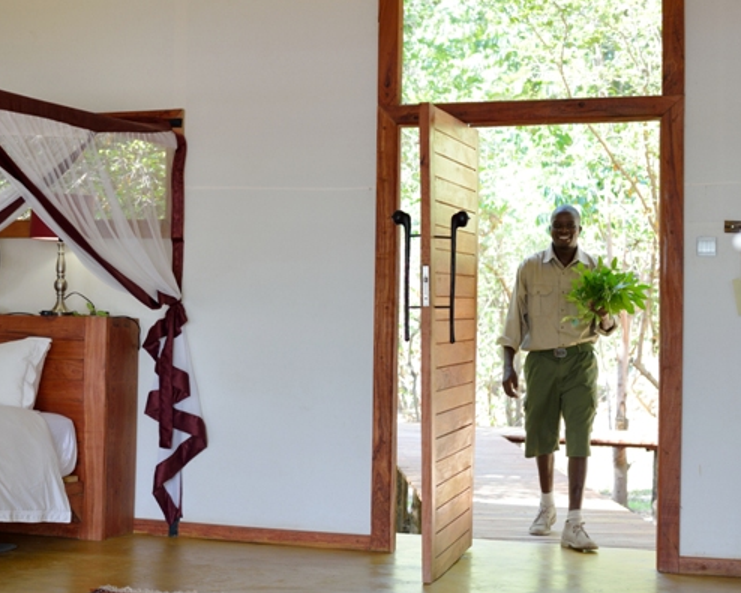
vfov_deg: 20.2
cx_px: 158
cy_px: 272
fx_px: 1666
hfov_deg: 24.7
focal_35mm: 76
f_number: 3.5
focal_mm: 50
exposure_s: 1/100
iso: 400
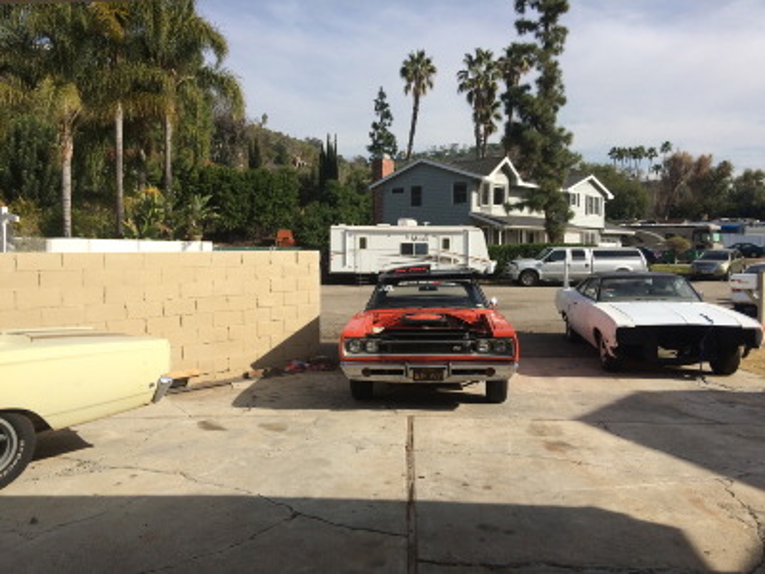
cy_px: 287
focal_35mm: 29
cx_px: 382
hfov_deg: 61.7
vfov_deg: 48.2
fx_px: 641
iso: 32
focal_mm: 4.15
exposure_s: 1/2740
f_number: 2.2
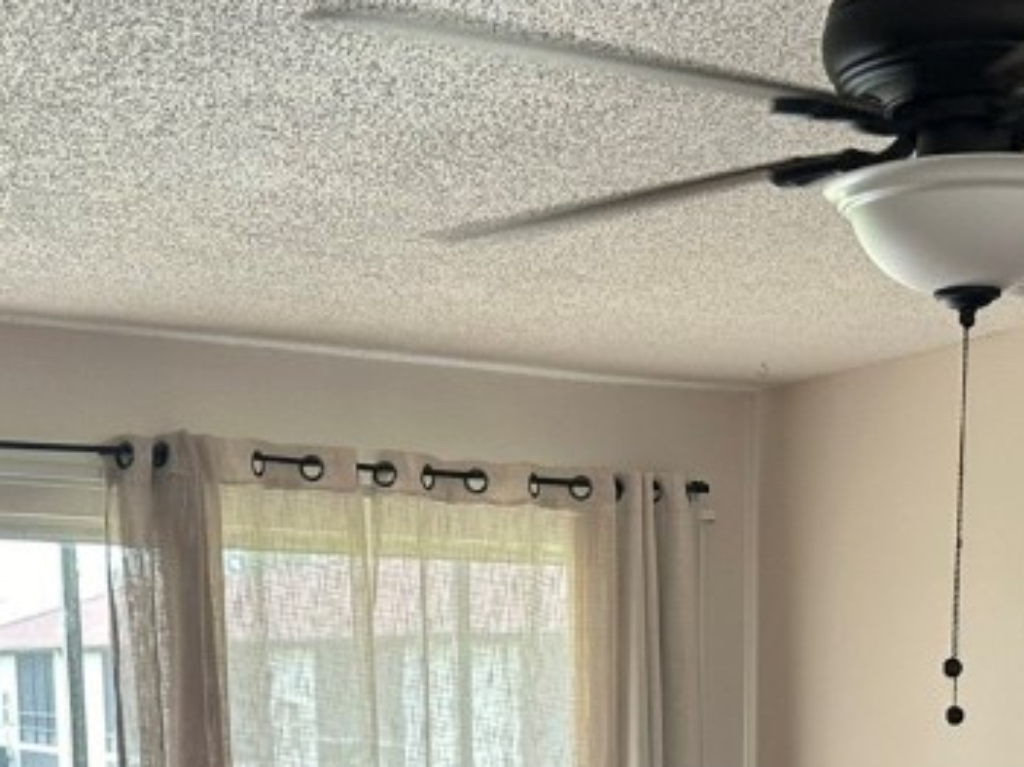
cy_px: 1044
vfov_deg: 19.1
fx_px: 2070
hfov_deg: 27.6
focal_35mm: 70
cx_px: 691
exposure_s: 1/120
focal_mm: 6.86
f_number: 1.78
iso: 80
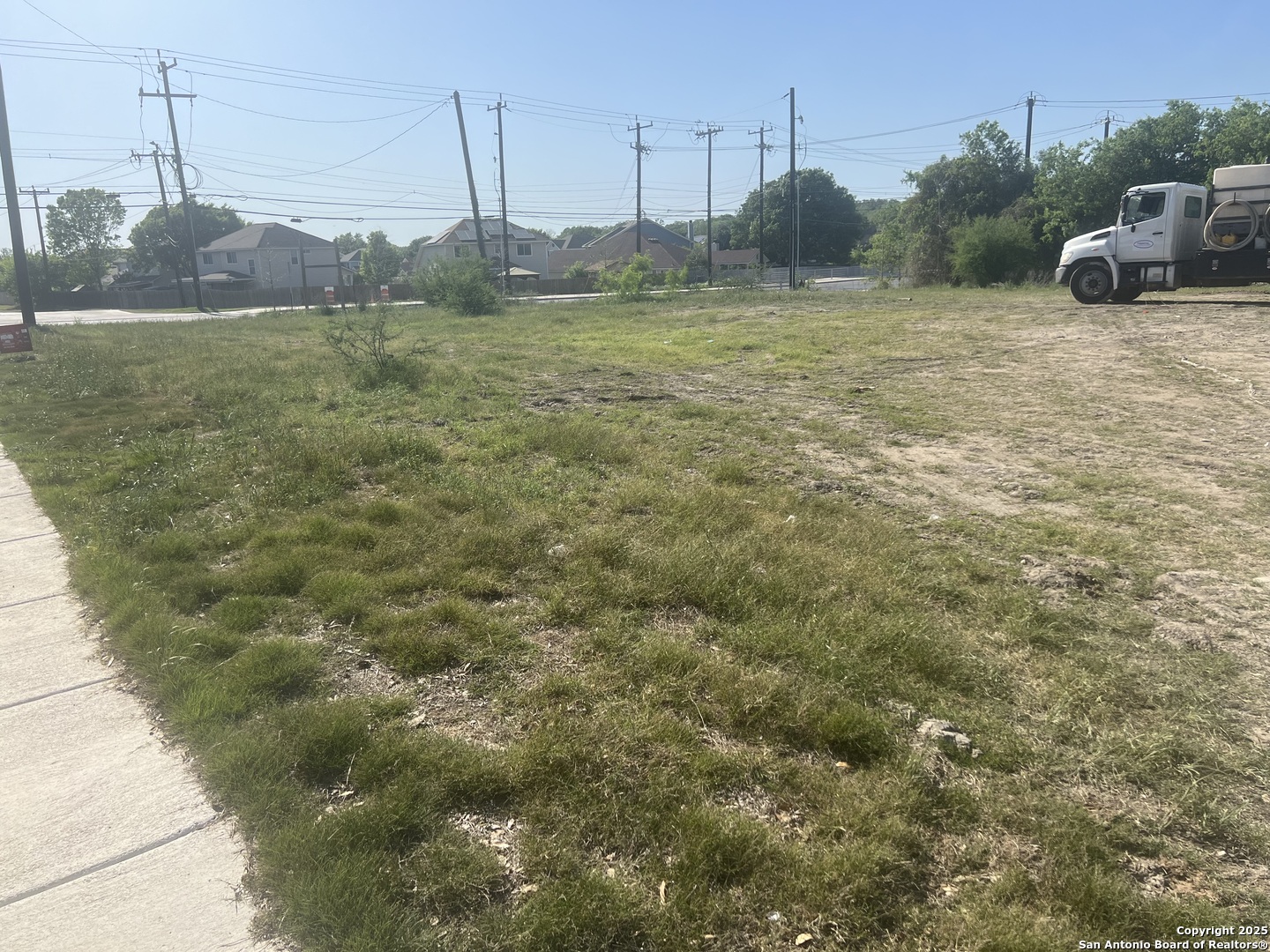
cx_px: 635
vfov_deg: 53.1
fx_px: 954
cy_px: 476
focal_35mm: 26
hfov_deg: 67.3
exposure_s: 1/4630
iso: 50
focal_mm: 5.7
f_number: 1.5
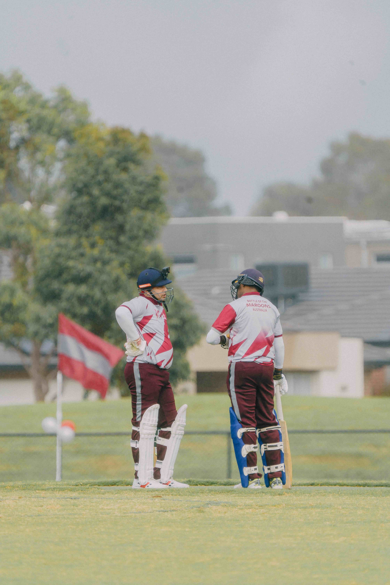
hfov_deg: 2.3
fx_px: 9749
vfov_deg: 3.4
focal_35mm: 600
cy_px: 292
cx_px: 195
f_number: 6.3
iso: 400
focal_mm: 600
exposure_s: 1/1000
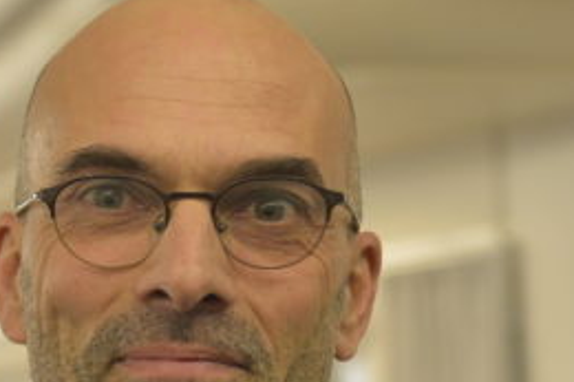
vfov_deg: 7.2
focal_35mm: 189
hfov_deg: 10.8
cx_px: 40
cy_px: 285
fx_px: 3011
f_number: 3.5
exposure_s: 1/50
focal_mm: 48
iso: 2000
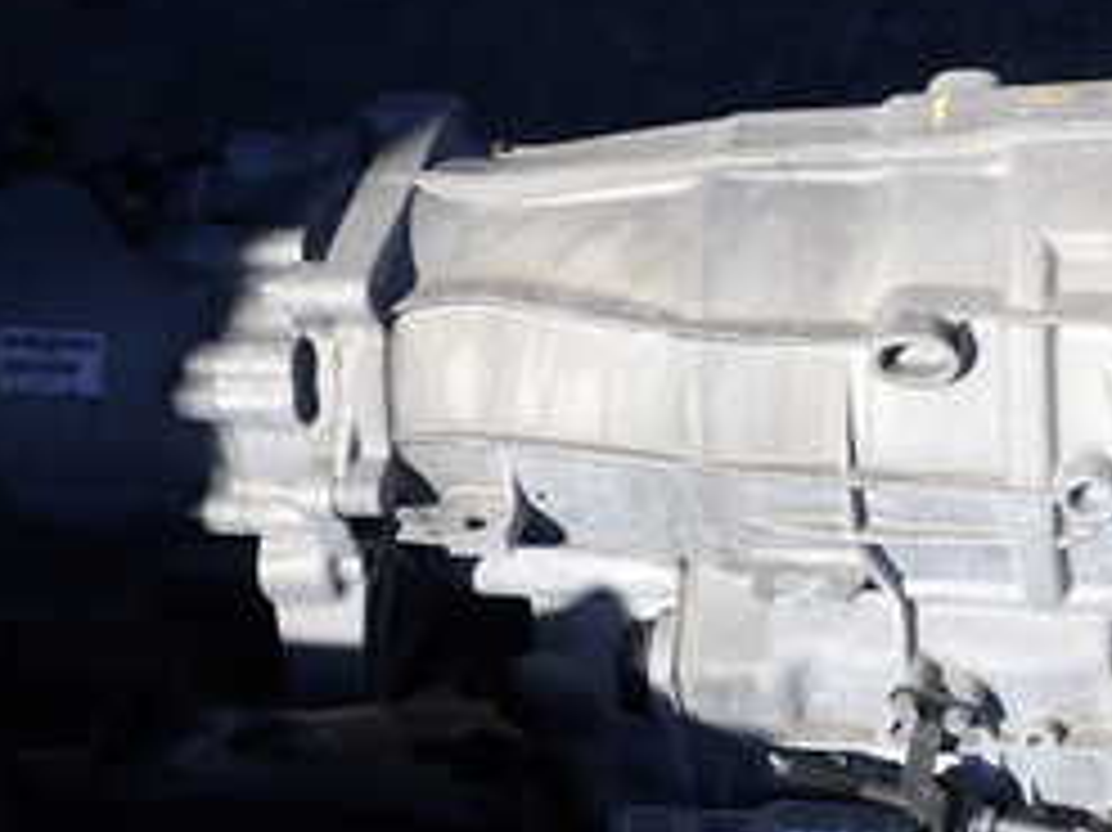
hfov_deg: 26.4
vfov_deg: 20.1
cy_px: 301
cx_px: 828
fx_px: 2344
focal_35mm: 73
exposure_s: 1/160
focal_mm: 5.4
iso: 100
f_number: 9
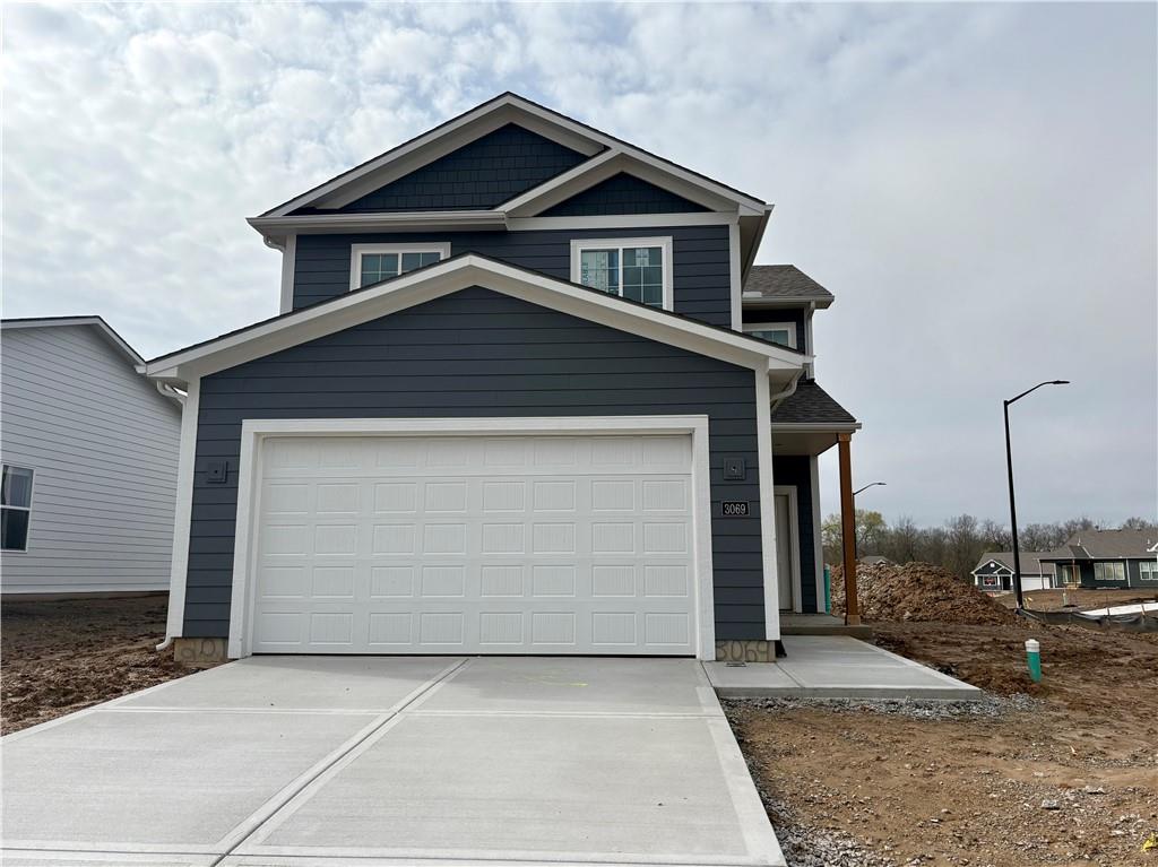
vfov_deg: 53.0
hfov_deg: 67.3
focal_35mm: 26
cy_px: 434
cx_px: 579
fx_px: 869
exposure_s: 1/8850
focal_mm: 5.96
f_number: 1.6
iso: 50
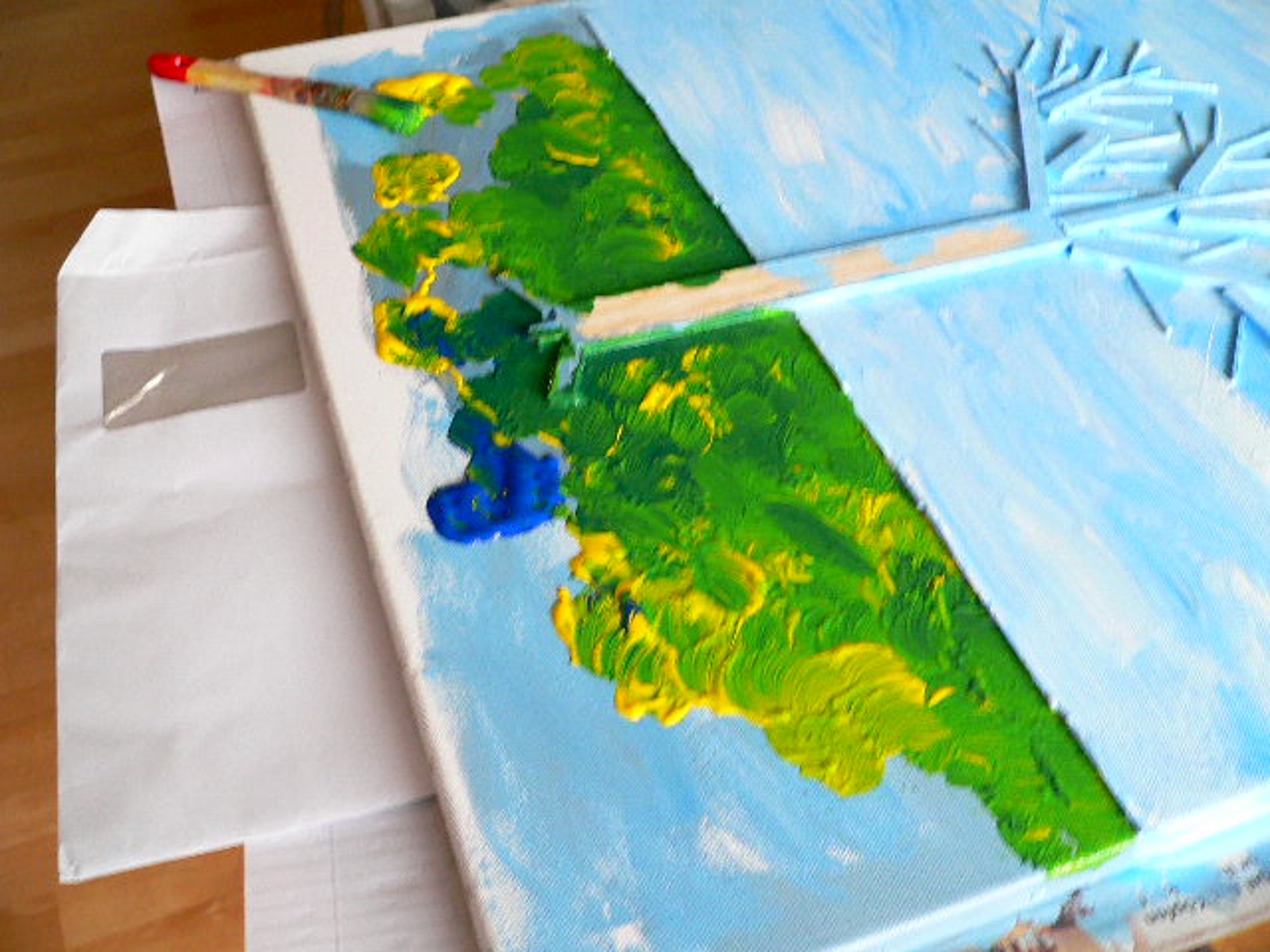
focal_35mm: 36
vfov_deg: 39.7
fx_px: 1321
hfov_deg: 51.4
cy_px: 476
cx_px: 635
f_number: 2.8
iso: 200
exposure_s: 1/10
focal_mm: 6
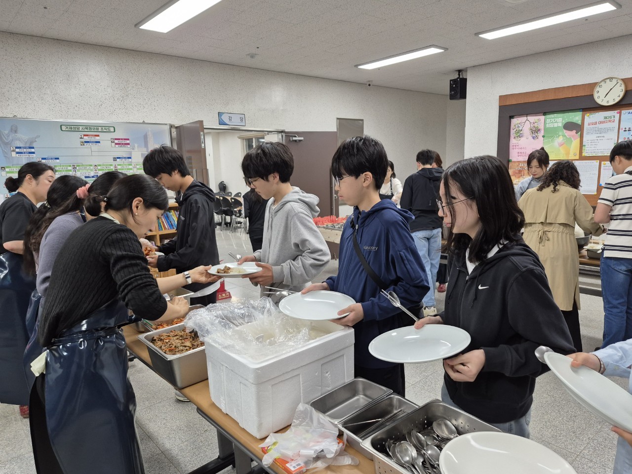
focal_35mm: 23
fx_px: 420
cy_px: 237
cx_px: 316
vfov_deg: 58.9
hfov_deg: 73.9
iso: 160
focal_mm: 5.4
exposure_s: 1/120
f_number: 1.8
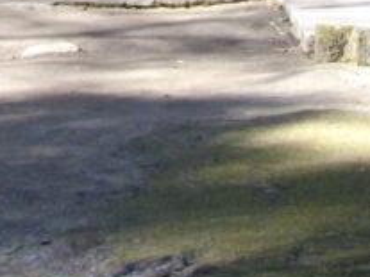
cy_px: -356
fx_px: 1955
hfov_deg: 10.7
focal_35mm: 183
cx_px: -46
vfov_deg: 7.6
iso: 100
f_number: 2.8
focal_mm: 6.2
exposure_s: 1/160
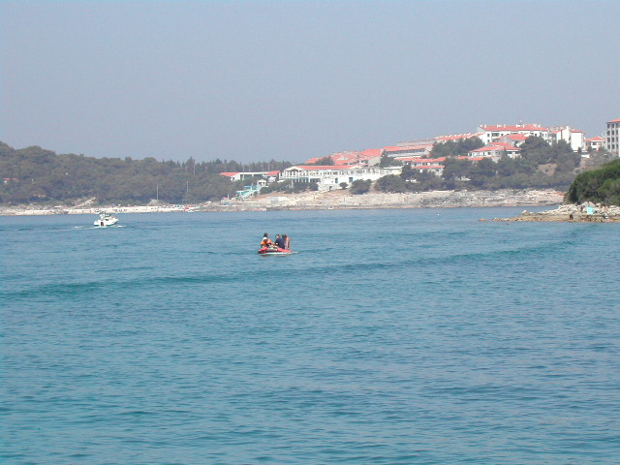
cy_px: 232
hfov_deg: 17.3
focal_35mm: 114
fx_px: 2042
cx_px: 310
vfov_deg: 13.0
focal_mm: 24
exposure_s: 1/525
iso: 100
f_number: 4.9
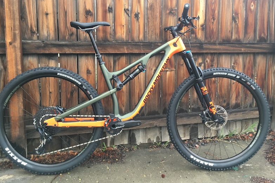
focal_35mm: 31
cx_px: 135
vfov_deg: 42.3
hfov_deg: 60.3
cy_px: 81
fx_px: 237
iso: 64
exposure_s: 1/30
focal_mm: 4.15
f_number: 2.2
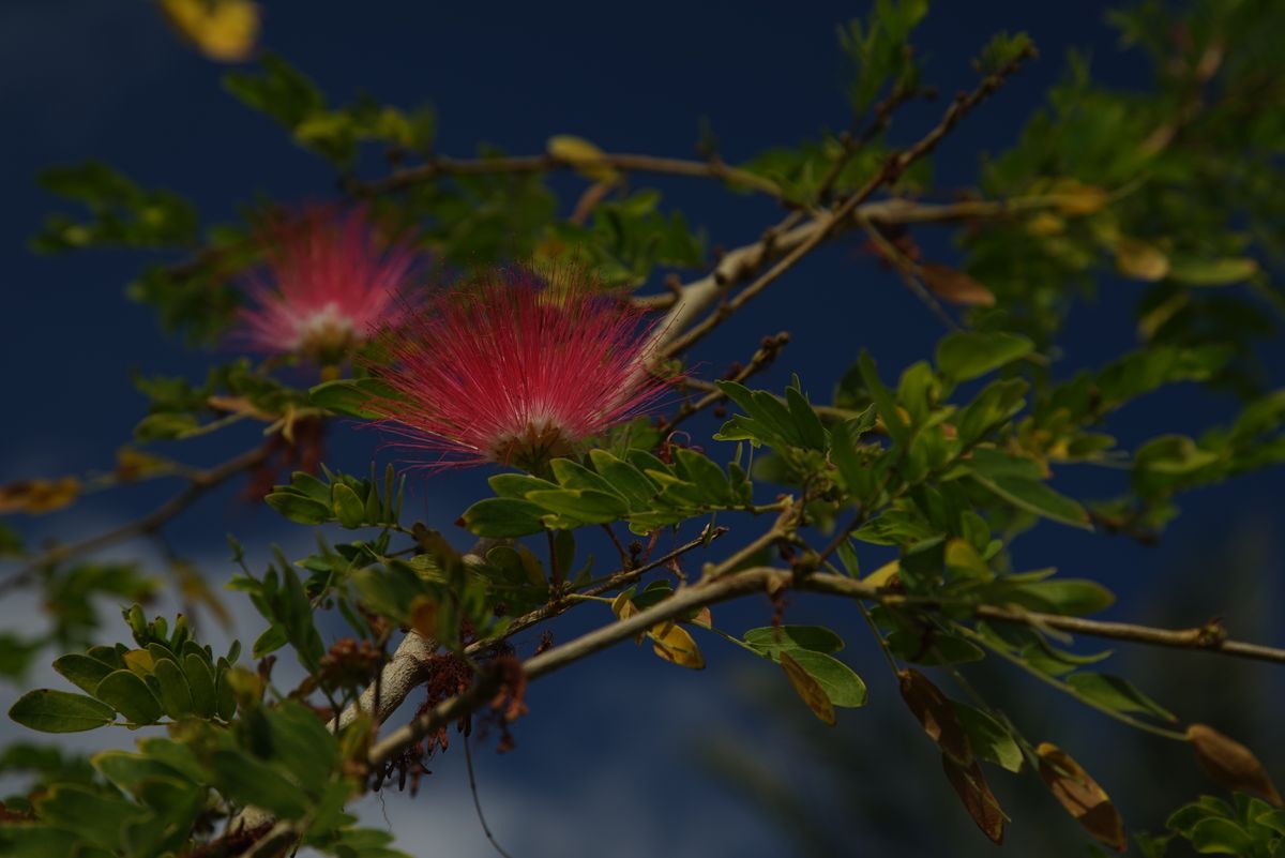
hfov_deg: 19.4
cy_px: 429
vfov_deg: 13.1
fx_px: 3749
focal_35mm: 105
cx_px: 642
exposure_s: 1/500
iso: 80
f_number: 7.1
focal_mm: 105
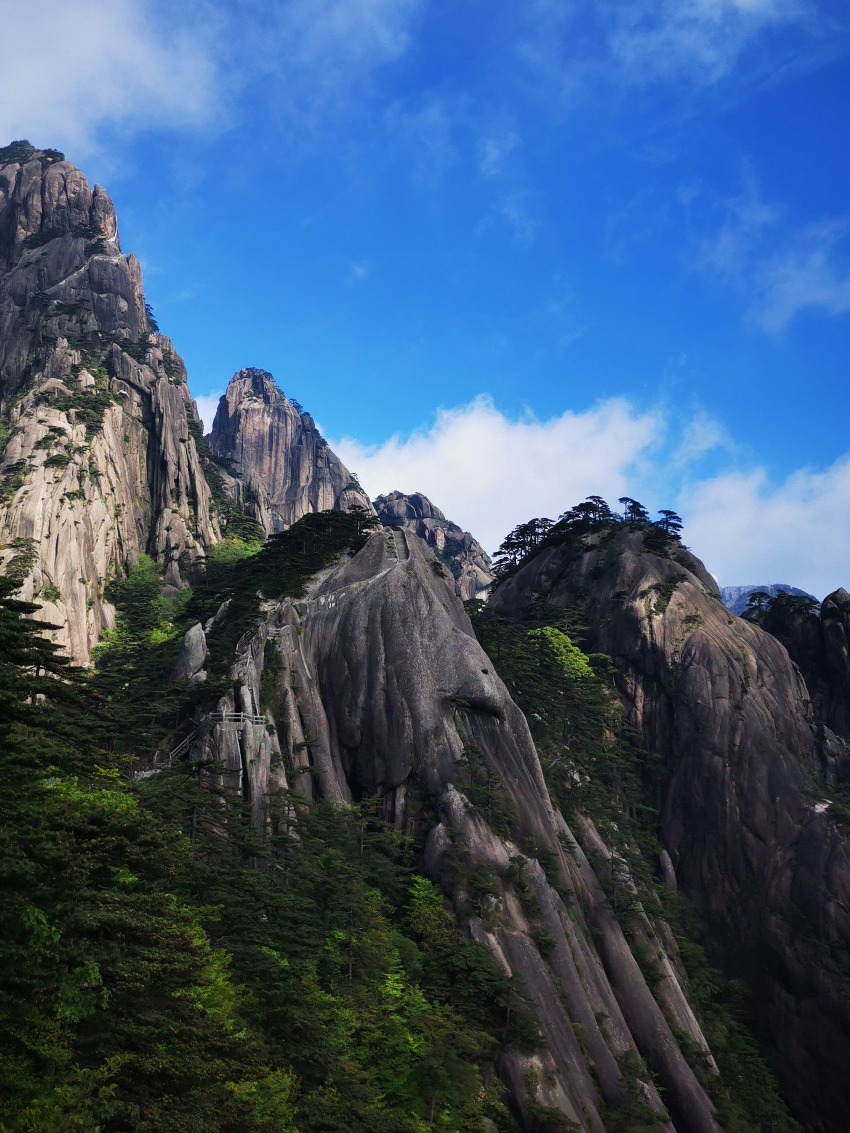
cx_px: 399
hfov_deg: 40.7
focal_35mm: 35
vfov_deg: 51.9
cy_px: 400
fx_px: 1146
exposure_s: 1/3333
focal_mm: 5.58
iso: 50
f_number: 1.8
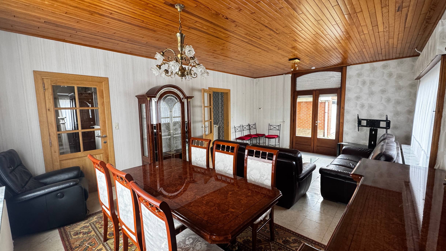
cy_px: 128
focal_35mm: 16
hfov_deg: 99.4
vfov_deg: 67.1
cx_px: 220
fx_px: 189
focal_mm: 2.22
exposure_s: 1/99
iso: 320
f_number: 2.2
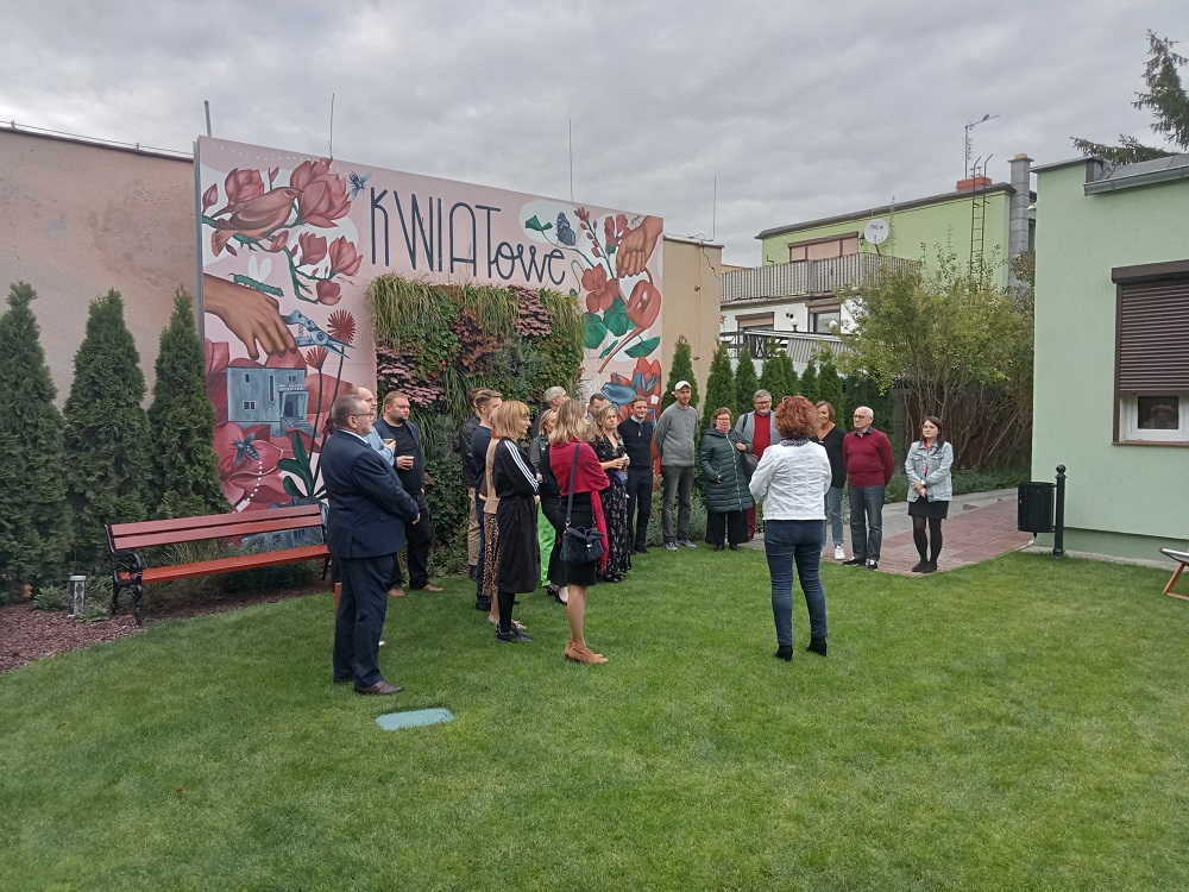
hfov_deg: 63.4
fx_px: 962
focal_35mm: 28
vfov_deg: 49.7
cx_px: 594
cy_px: 446
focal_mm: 3.46
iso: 100
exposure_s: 1/117
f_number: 2.2
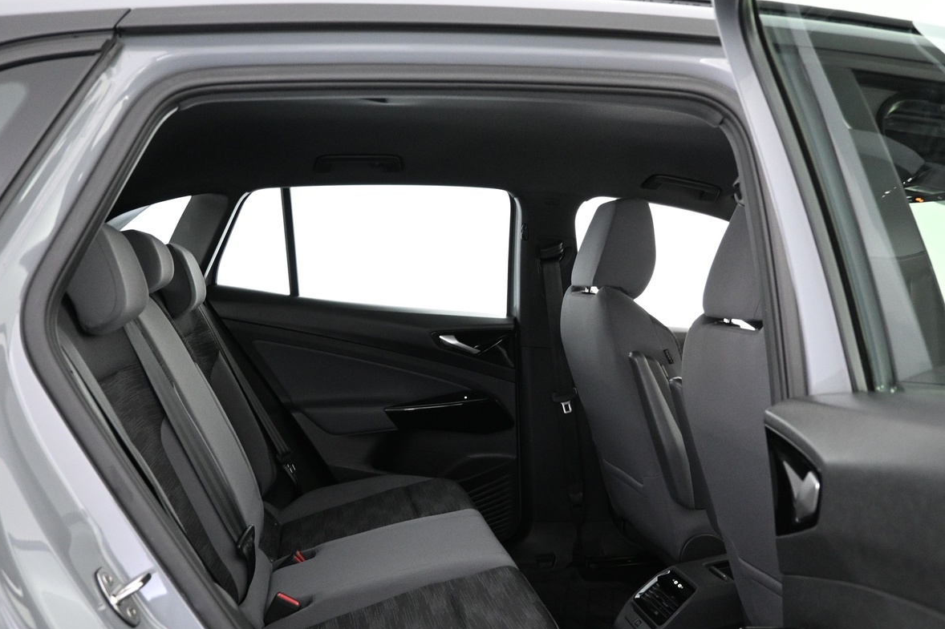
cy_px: 411
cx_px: 478
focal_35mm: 33
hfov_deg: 57.2
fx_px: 866
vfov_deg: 39.6
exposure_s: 1/25
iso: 1600
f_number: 3.5
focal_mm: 16
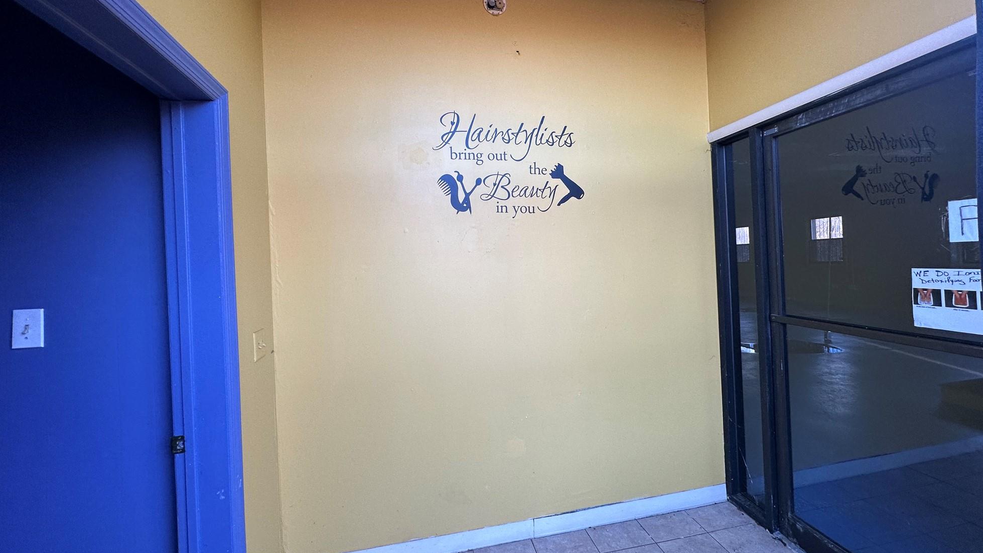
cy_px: 258
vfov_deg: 67.0
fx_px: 417
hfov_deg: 99.3
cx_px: 507
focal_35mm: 16
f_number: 2.2
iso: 100
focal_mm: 2.22
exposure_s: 1/120
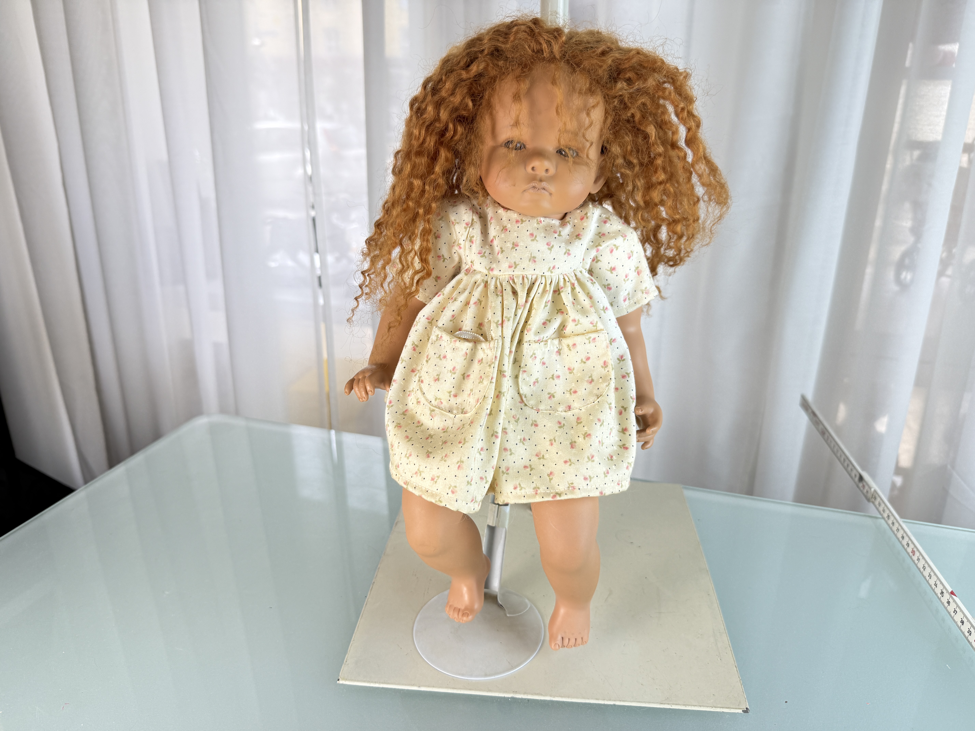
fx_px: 676
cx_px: 488
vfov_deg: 56.8
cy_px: 366
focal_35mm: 24
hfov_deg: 71.6
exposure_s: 1/295
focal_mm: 6.76
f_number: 1.78
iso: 100
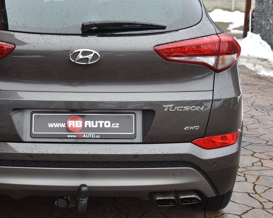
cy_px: 86
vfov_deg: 21.2
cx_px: 76
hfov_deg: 26.1
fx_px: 582
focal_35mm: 72
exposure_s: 1/200
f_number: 7.1
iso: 500
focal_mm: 48
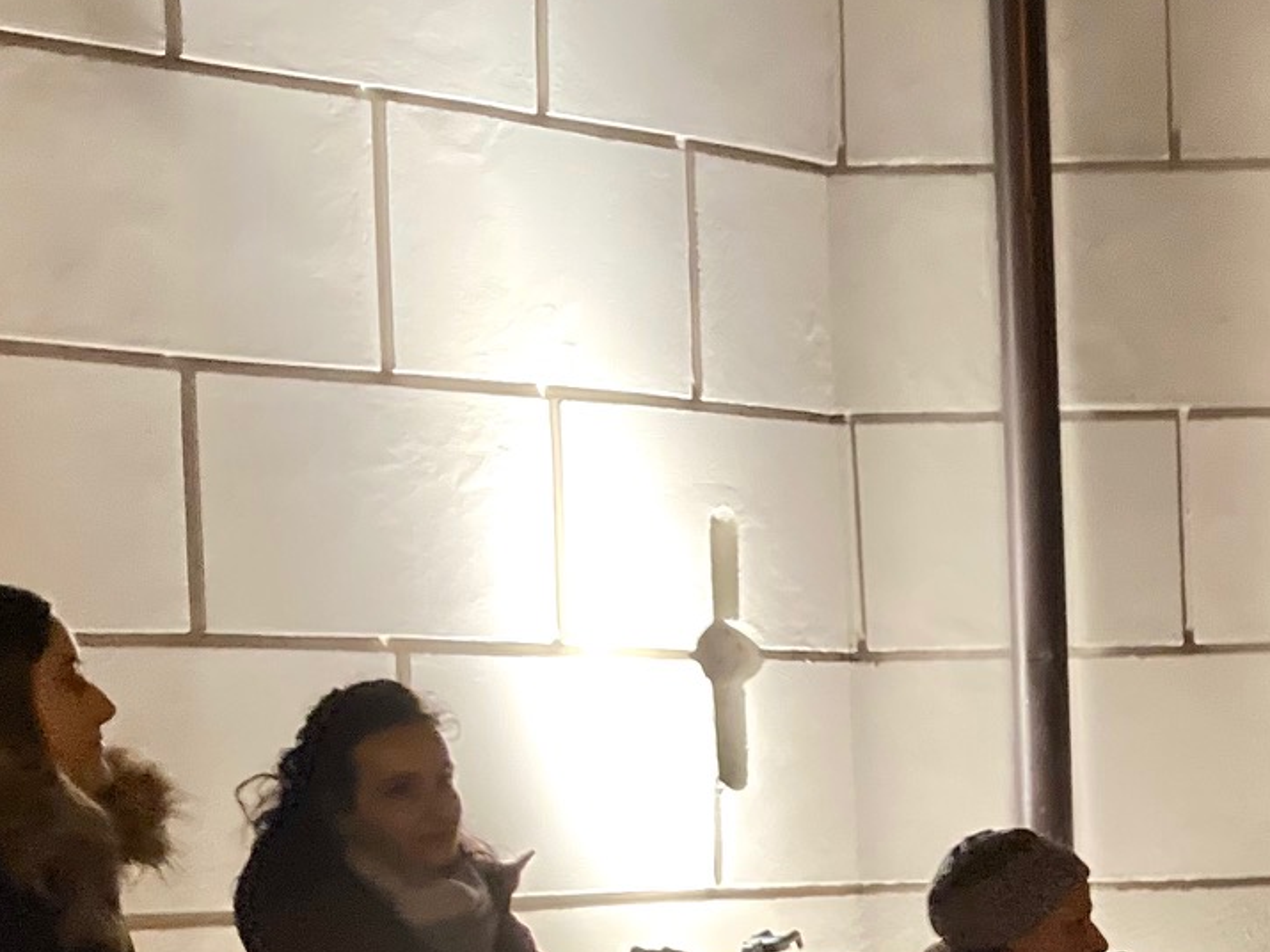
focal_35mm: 79
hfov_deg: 23.5
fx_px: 2898
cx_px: 1332
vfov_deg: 18.0
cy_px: 1062
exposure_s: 1/25
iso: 500
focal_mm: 3.99
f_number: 1.8
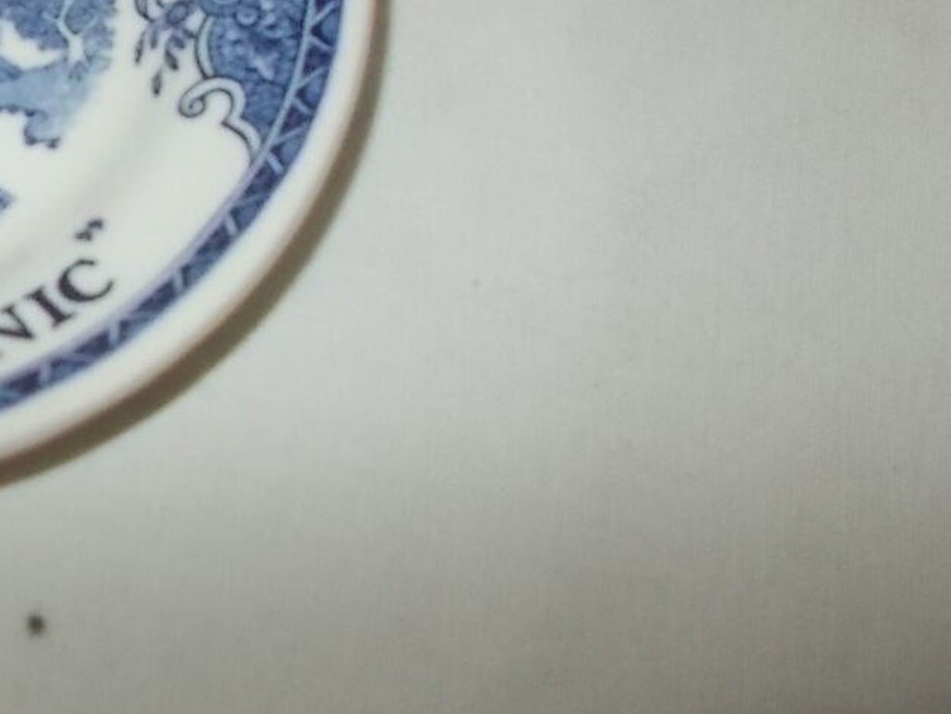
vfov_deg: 21.1
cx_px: -180
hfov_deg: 26.3
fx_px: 1814
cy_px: -82
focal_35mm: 66
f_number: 3.2
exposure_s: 1/25
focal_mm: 4.6
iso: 200
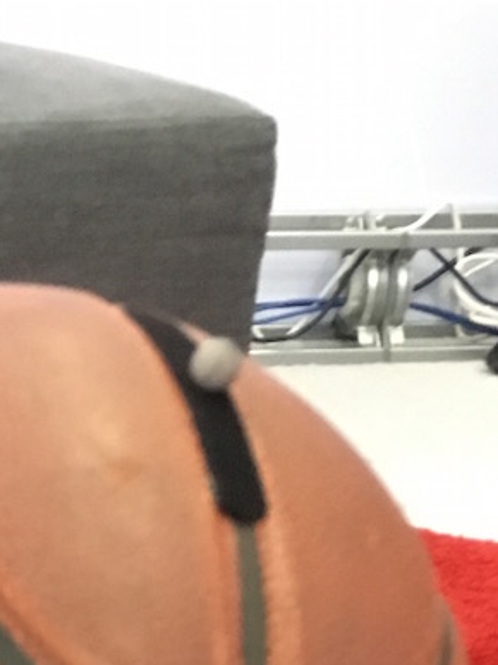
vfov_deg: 17.1
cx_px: -139
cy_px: 1097
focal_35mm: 100
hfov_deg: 14.2
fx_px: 1919
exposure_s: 1/15
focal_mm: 4.15
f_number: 2.2
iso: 320
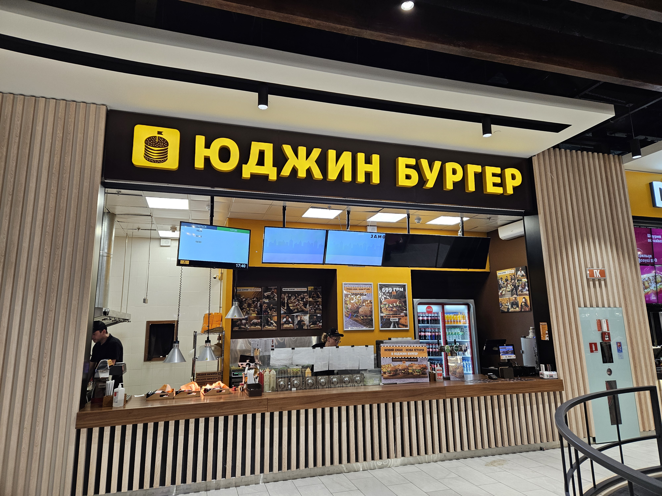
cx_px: 331
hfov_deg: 73.9
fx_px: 440
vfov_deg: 58.9
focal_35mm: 23
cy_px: 248
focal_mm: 5.4
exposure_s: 1/100
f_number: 1.8
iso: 125
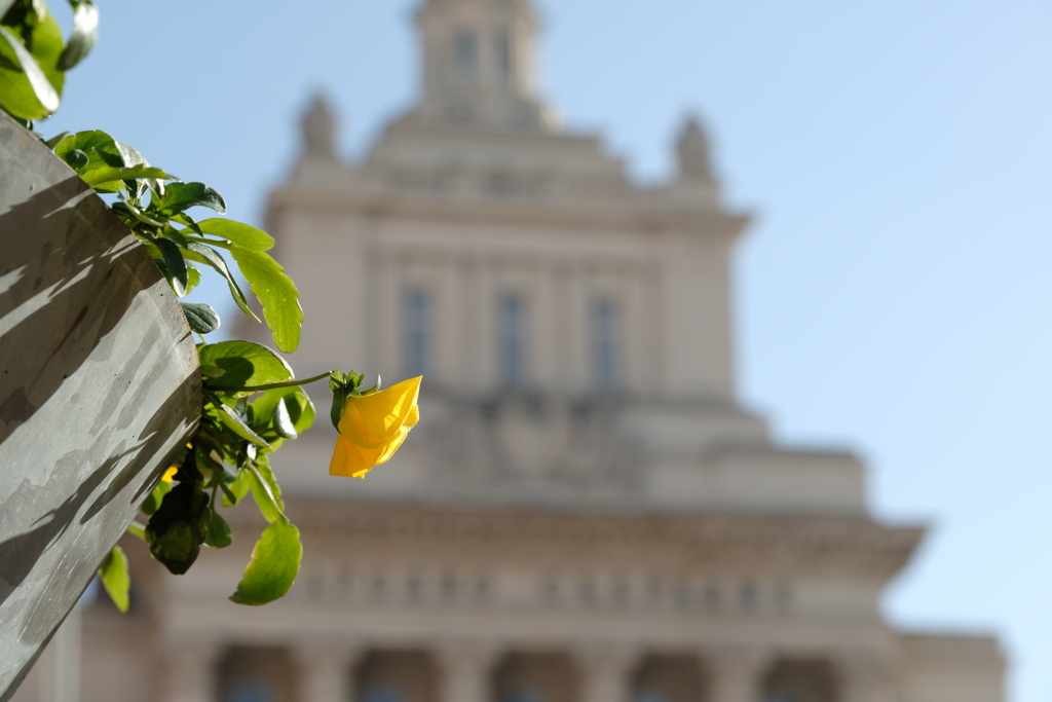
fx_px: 3069
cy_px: 351
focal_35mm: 105
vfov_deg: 13.0
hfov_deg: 19.5
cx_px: 526
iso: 125
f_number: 8
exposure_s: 1/180
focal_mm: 70
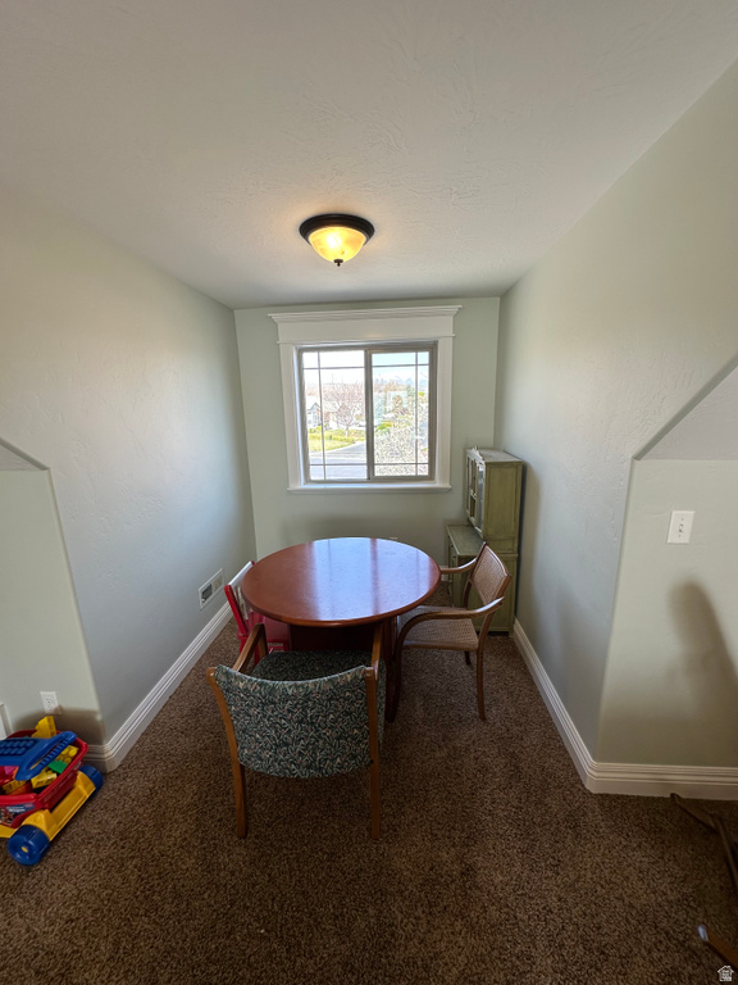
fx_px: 398
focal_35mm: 14
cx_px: 369
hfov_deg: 85.7
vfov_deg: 102.1
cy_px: 492
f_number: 2.2
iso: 50
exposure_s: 1/120
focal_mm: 2.22
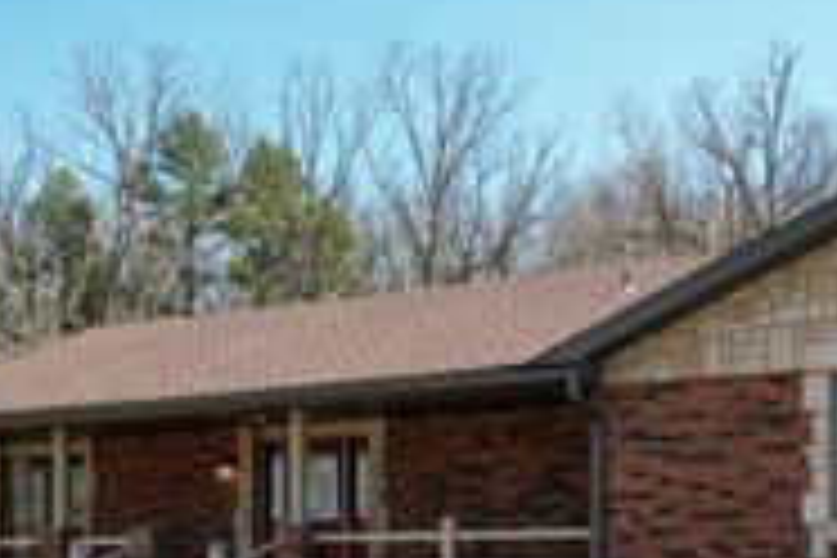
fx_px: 1372
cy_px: 574
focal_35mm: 59
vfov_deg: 22.0
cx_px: 490
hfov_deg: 33.9
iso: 140
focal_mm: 8.38
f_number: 2.8
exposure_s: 1/1250
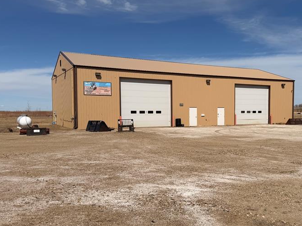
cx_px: 201
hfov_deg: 49.3
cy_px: 128
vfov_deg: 38.6
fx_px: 323
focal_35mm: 37
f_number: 1.78
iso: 80
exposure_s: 1/14286
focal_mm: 6.76
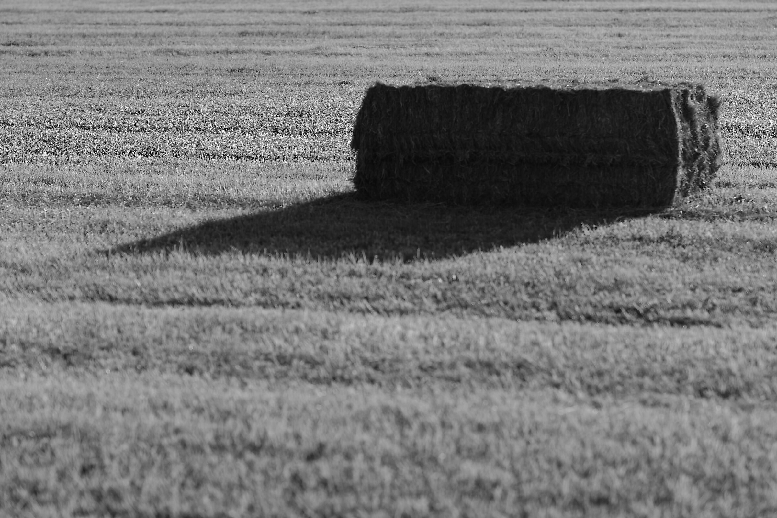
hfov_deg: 16.1
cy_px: 259
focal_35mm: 127
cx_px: 388
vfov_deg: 10.8
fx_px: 2741
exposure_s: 1/4000
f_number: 2
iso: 100
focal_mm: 85
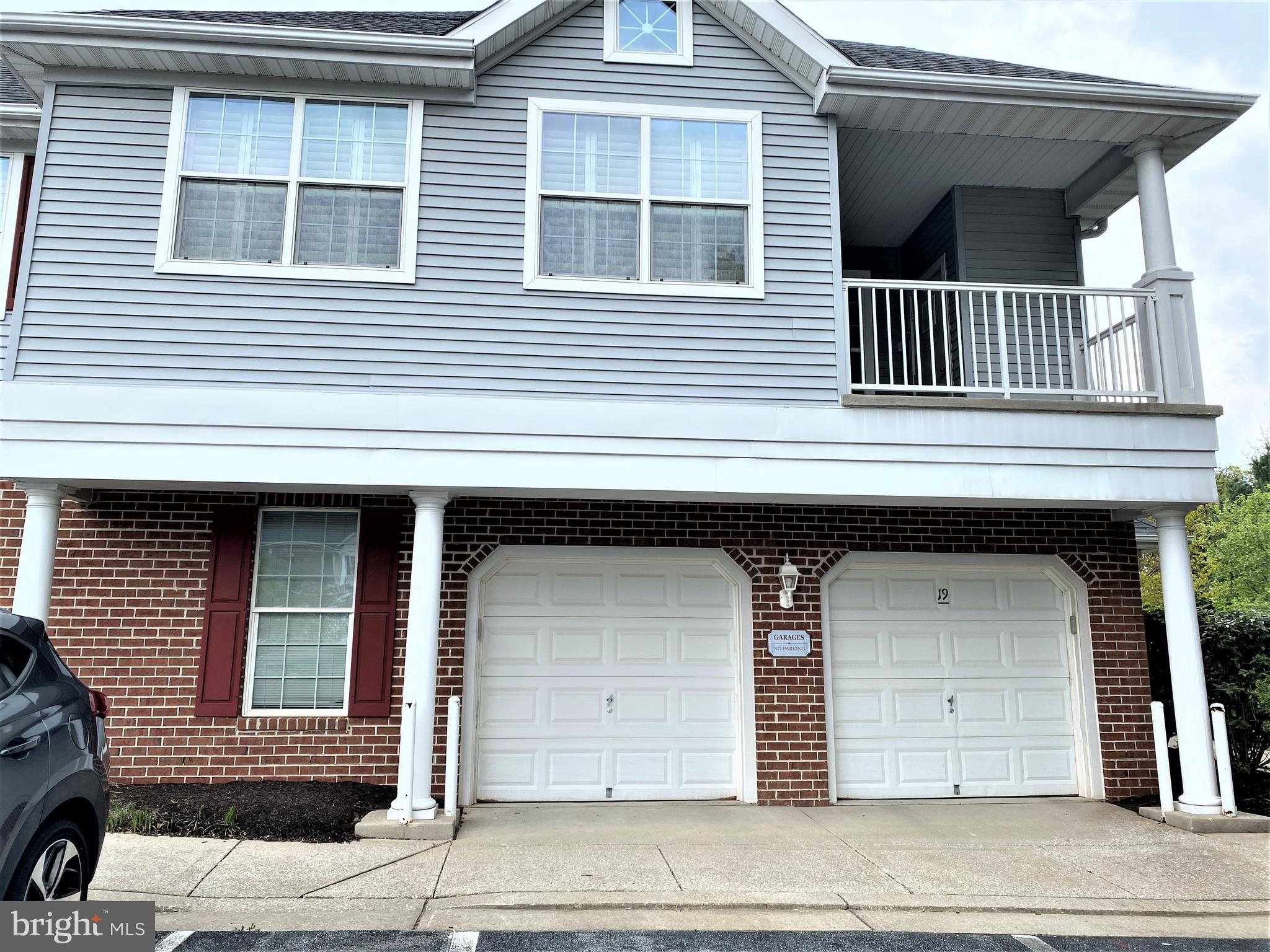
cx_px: 635
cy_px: 476
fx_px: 954
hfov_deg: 67.3
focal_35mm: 26
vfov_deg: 53.1
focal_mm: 4.25
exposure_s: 1/973
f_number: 1.8
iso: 32
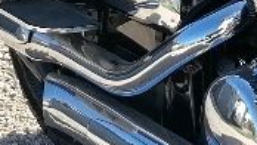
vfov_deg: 5.6
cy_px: 38
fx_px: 1479
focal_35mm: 217
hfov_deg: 9.6
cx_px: 414
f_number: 1.8
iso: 50
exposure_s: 1/694
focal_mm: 4.75
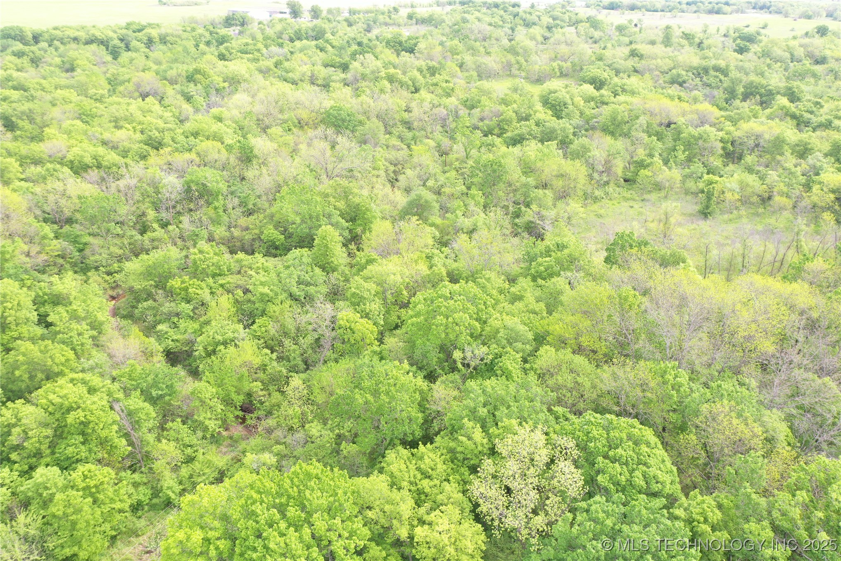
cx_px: 420
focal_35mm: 28
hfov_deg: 65.5
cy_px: 280
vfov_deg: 46.4
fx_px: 654
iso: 100
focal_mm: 10.26
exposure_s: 1/100
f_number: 4
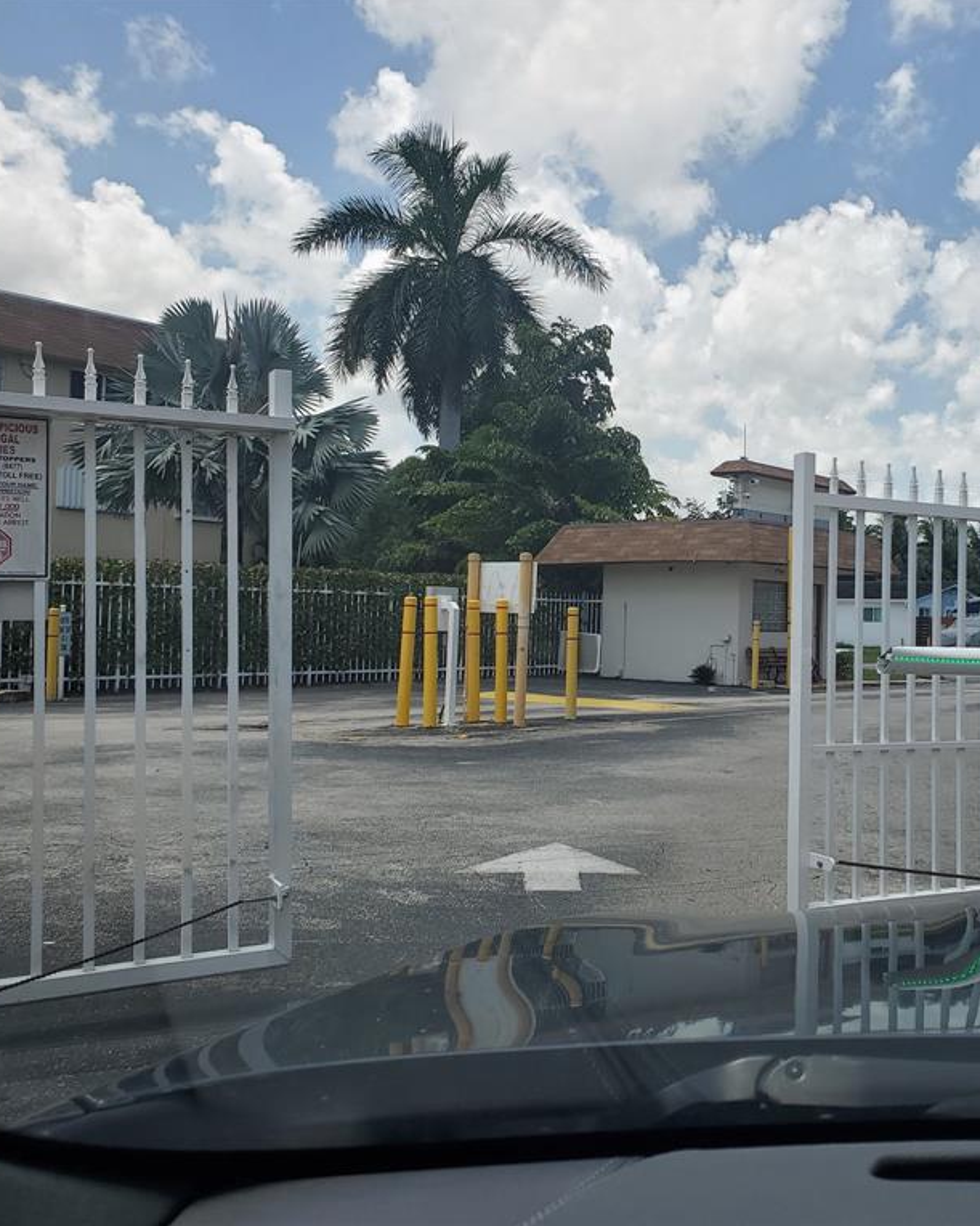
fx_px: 1233
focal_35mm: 34
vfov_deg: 52.8
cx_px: 775
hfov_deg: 41.6
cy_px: 611
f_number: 2.4
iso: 50
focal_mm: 4.3
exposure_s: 1/1087
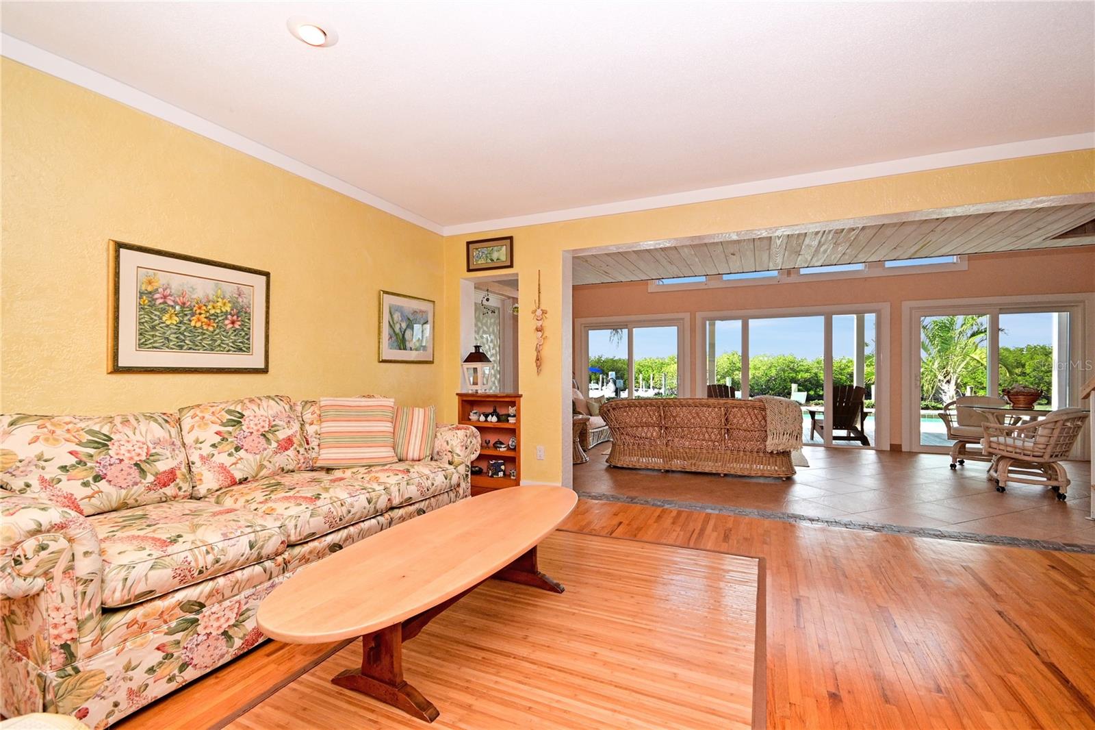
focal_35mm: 15
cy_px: 365
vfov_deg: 77.3
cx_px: 548
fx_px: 456
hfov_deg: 100.4
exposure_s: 1/200
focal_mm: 10
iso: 500
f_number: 7.1
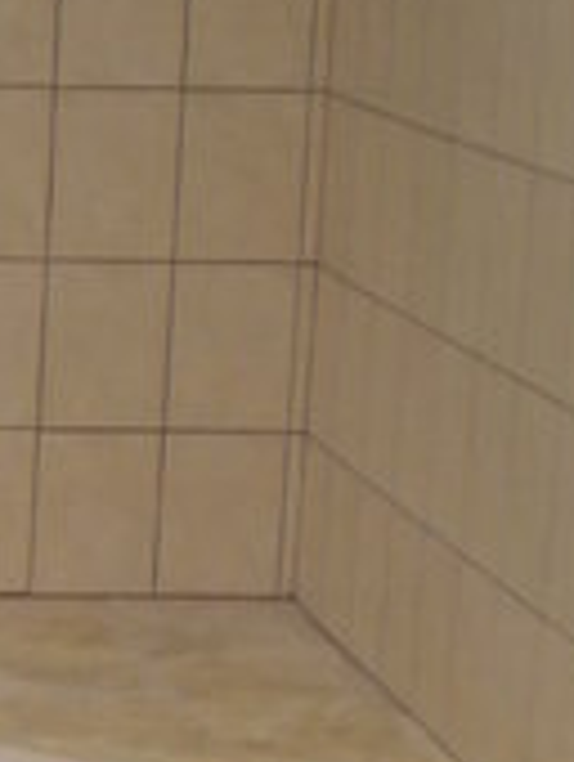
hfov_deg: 8.2
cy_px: 1044
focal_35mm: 169
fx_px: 3727
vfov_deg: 11.3
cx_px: -704
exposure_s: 1/40
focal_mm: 6.3
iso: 64
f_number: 3.1
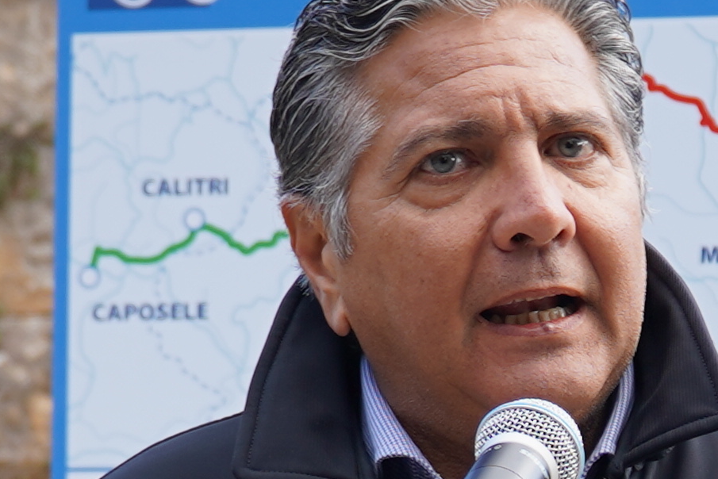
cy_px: 624
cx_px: 769
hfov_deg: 9.6
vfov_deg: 6.4
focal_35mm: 213
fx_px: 4249
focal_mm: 33
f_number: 4
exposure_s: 1/160
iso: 100
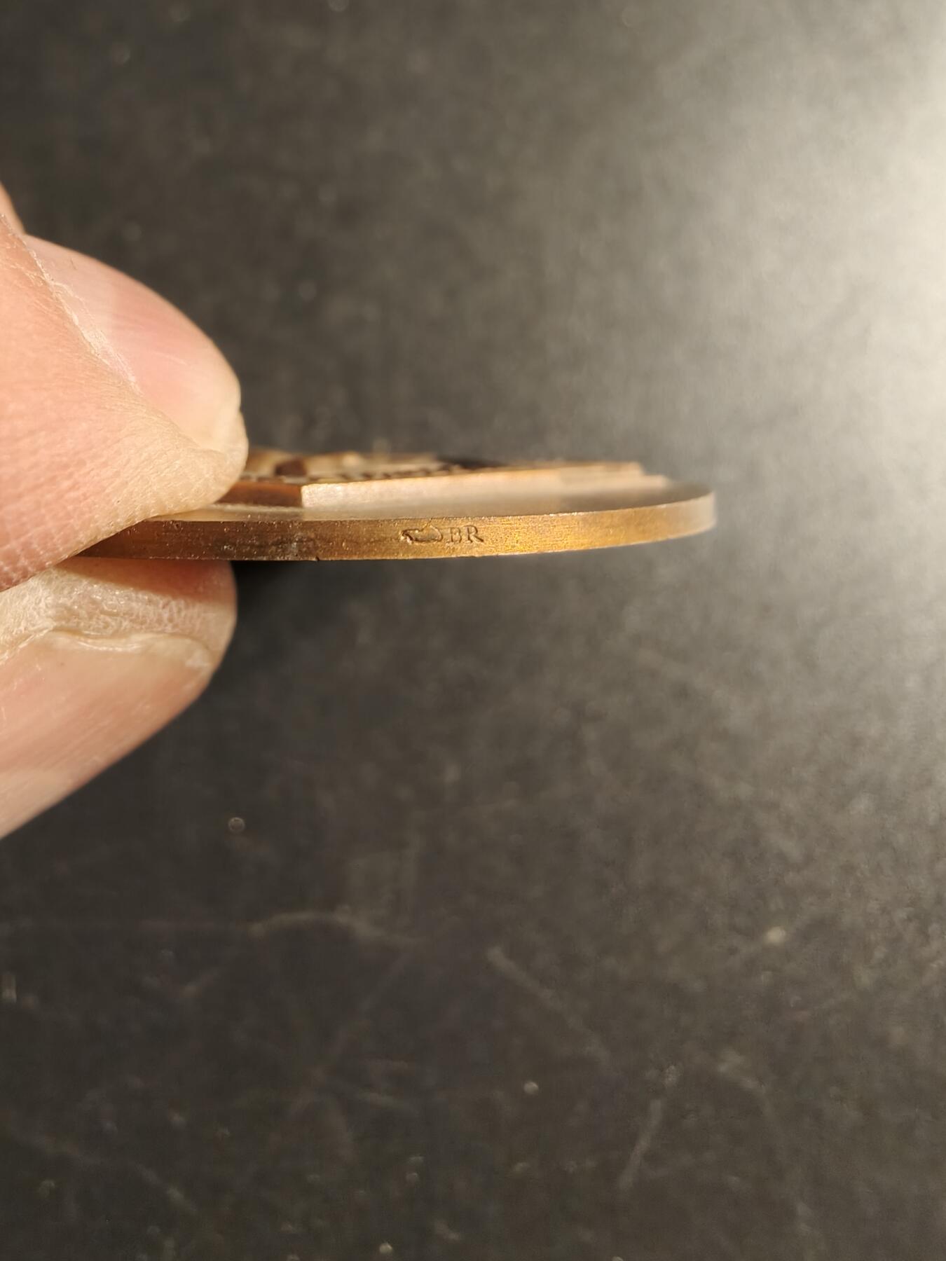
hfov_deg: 58.9
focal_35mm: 23
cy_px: 630
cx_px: 473
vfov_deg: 73.9
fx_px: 838
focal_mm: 2.32
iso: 200
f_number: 2
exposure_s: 1/96.7
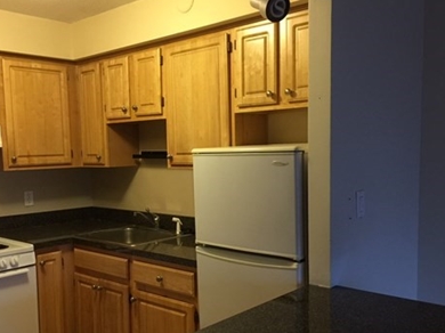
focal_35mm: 38
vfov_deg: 37.6
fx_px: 488
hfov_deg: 48.8
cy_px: 196
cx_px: 190
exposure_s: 1/10
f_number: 2.2
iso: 125
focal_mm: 4.15
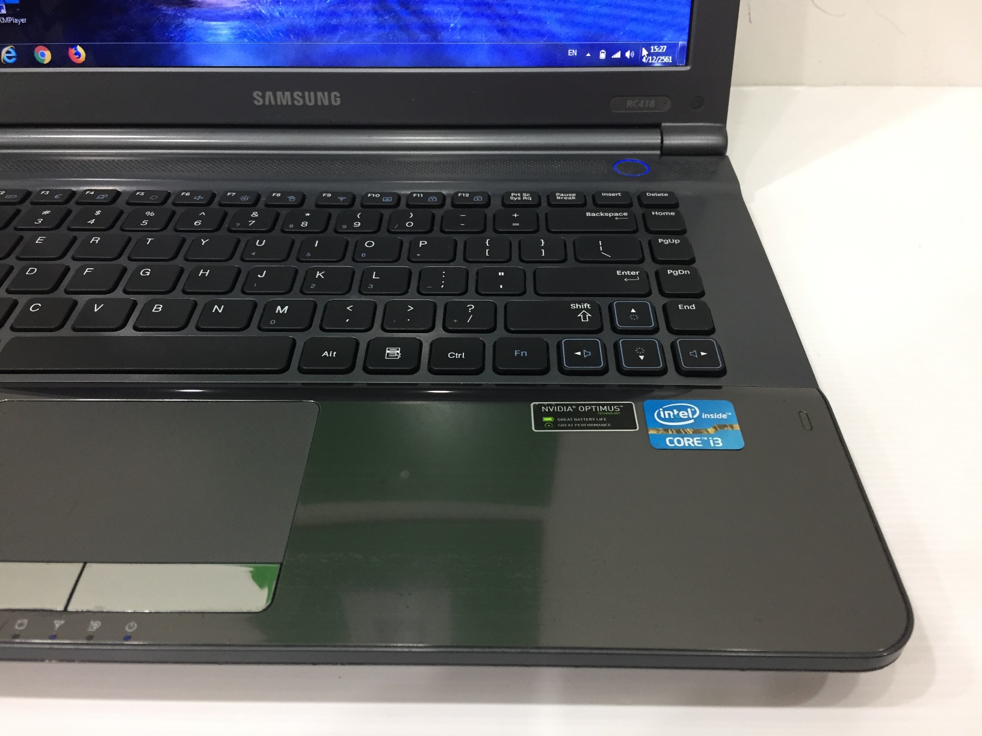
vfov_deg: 48.2
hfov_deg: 61.7
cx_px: 491
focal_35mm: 29
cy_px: 368
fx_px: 823
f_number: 2.2
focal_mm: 4.15
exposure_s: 1/33
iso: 160
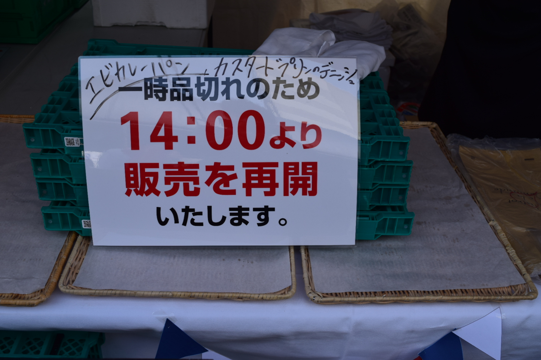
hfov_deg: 49.6
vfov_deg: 34.2
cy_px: 180
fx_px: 586
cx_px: 270
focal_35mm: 39
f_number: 7.1
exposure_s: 1/320
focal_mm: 26
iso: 200
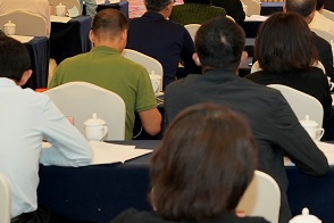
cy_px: 27
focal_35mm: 117
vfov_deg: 11.6
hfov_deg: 16.9
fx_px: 1085
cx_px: 370
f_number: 4
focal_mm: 43
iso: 1000
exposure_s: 1/200
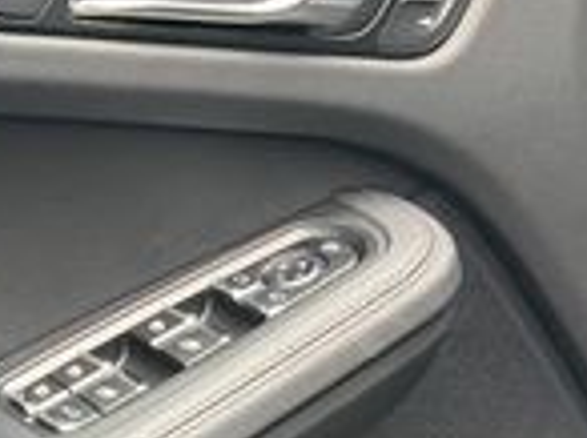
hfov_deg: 15.3
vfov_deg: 11.6
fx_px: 2082
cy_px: 615
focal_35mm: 123
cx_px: -185
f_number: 1.8
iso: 80
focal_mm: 3.99
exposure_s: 1/121
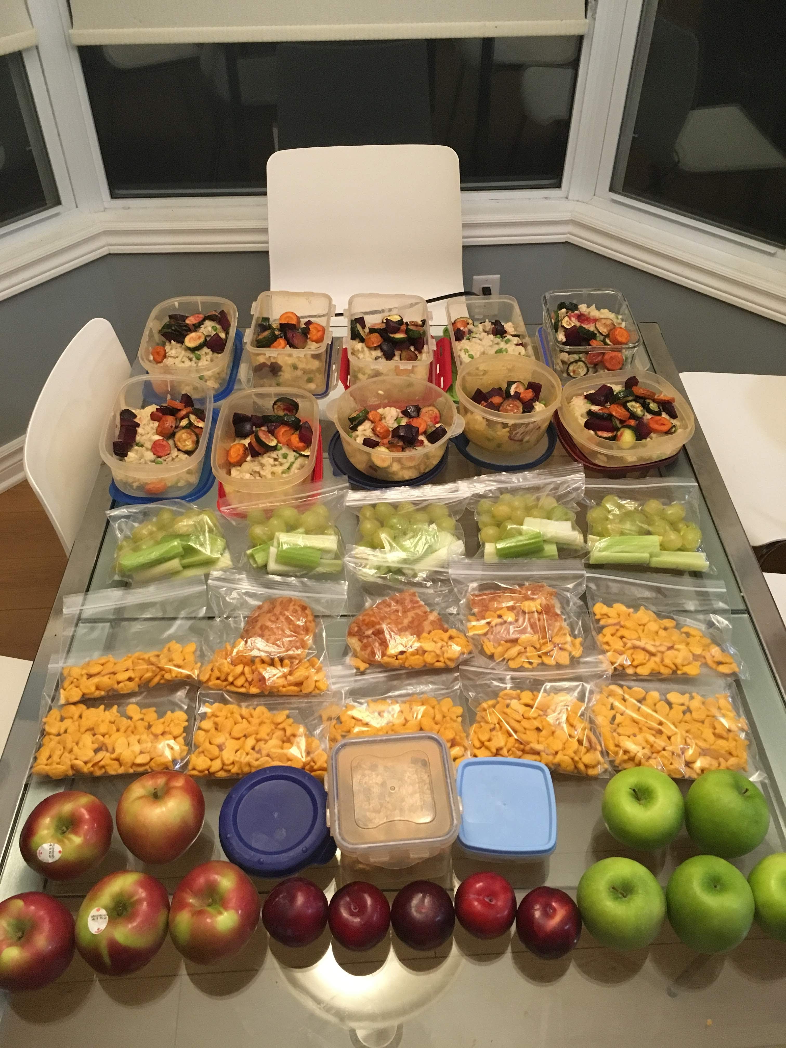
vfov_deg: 61.7
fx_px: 878
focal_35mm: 29
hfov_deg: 48.2
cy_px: 524
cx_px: 393
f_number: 2.2
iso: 200
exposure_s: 1/30
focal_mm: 4.15
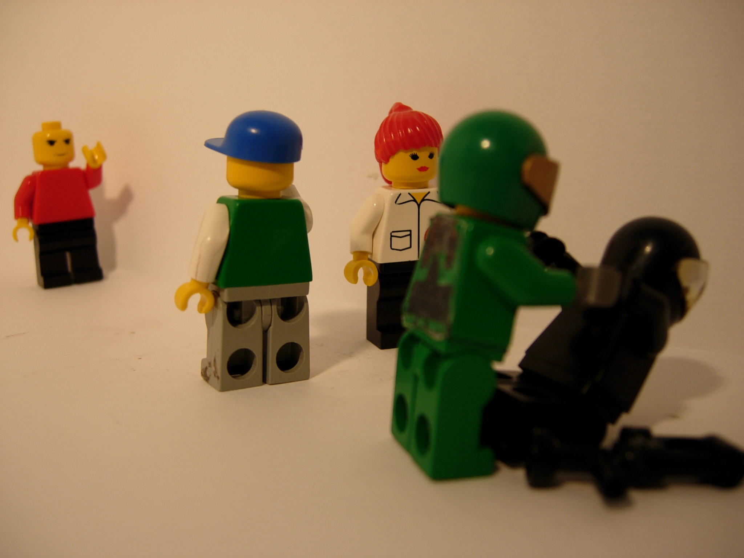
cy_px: 279
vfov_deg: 39.7
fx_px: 774
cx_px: 372
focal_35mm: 36
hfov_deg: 51.4
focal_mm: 7.5
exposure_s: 1/42.7
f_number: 2.7
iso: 50
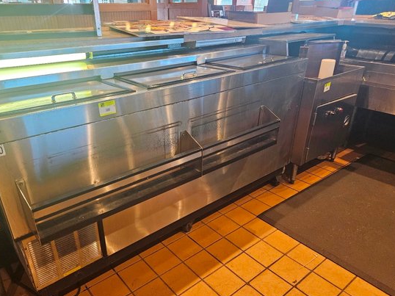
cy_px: 167
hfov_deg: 65.2
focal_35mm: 27
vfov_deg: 51.2
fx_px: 308
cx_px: 177
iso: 800
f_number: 1.8
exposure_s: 1/120
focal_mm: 5.4
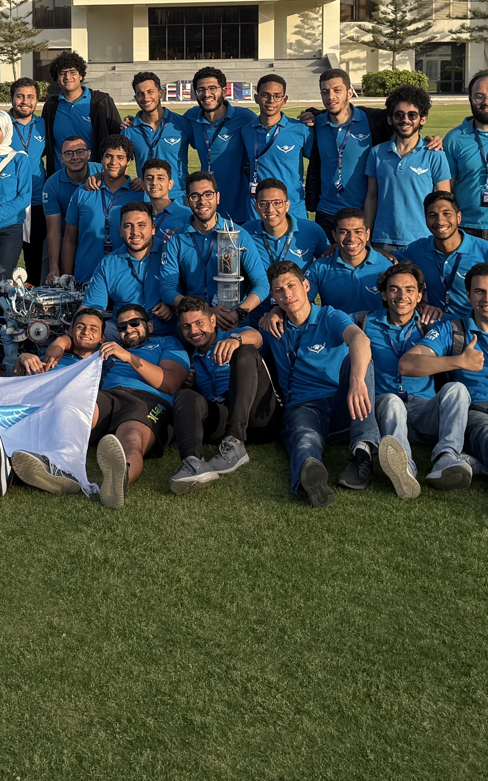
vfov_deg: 33.1
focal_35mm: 60
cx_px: 35
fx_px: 1277
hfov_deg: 21.1
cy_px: 160
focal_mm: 6.76
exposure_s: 1/1812
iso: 80
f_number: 1.78
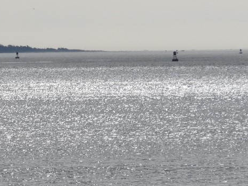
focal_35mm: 772
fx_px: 5534
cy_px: 145
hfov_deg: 2.6
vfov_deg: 1.9
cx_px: -93
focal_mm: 44.8
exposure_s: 1/1600
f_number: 6.9
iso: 100
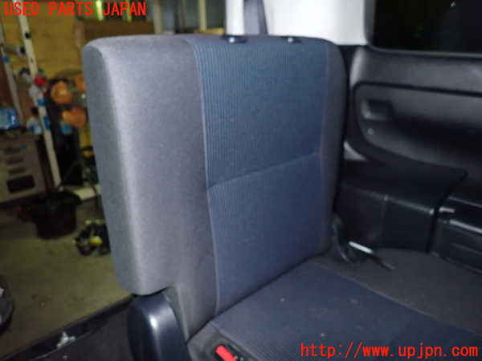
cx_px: 241
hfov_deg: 69.4
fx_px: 348
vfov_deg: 54.9
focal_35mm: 25
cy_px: 180
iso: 800
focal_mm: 4.5
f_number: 5.6
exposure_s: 1/30
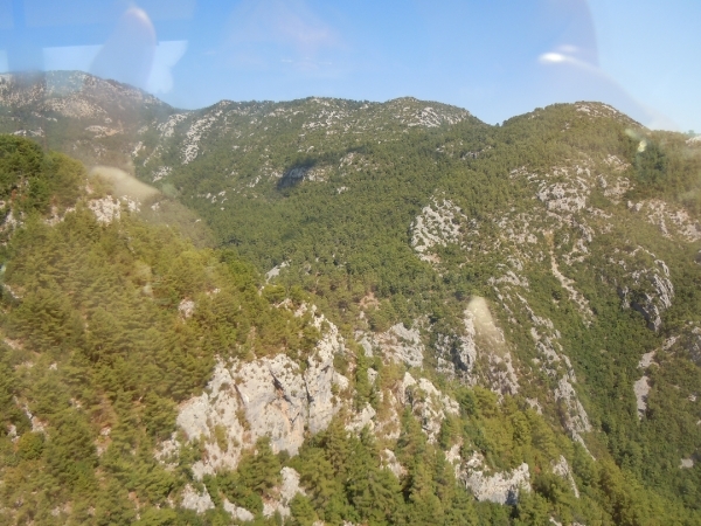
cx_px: 350
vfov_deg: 46.8
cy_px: 263
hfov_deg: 60.0
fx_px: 608
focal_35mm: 30
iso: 100
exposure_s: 1/320
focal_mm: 5.4
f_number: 3.5
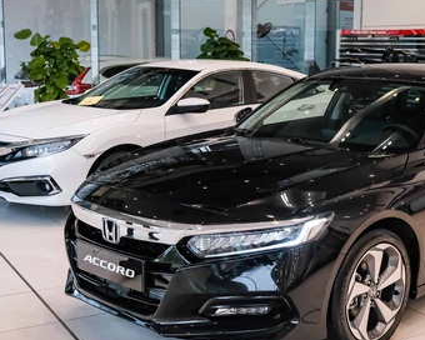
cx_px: 330
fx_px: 667
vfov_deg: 28.6
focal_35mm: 53
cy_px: 164
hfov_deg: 34.4
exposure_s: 1/160
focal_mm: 20.2
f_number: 4
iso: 2500
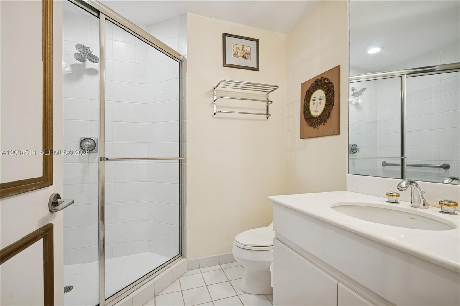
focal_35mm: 16
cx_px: 230
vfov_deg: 73.6
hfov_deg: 96.8
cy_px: 153
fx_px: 204
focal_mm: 16
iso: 250
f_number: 8
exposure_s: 1/10
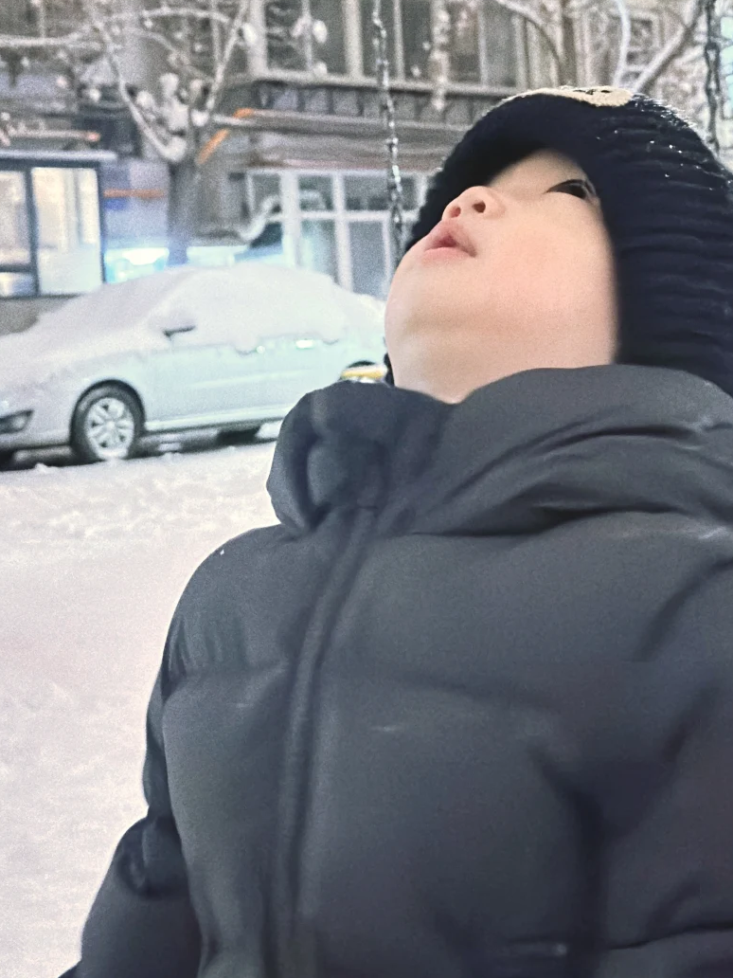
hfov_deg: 21.9
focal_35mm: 67
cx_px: 425
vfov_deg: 28.8
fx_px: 1892
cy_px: 338
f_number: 1.78
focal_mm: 6.86
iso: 5000
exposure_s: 1/15
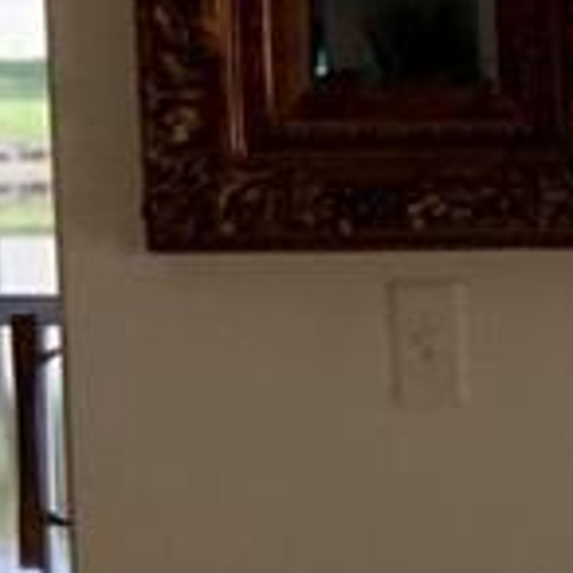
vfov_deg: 6.5
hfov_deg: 5.7
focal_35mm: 270
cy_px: 314
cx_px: 2135
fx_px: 5056
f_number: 1.8
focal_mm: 3
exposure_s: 1/120
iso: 32
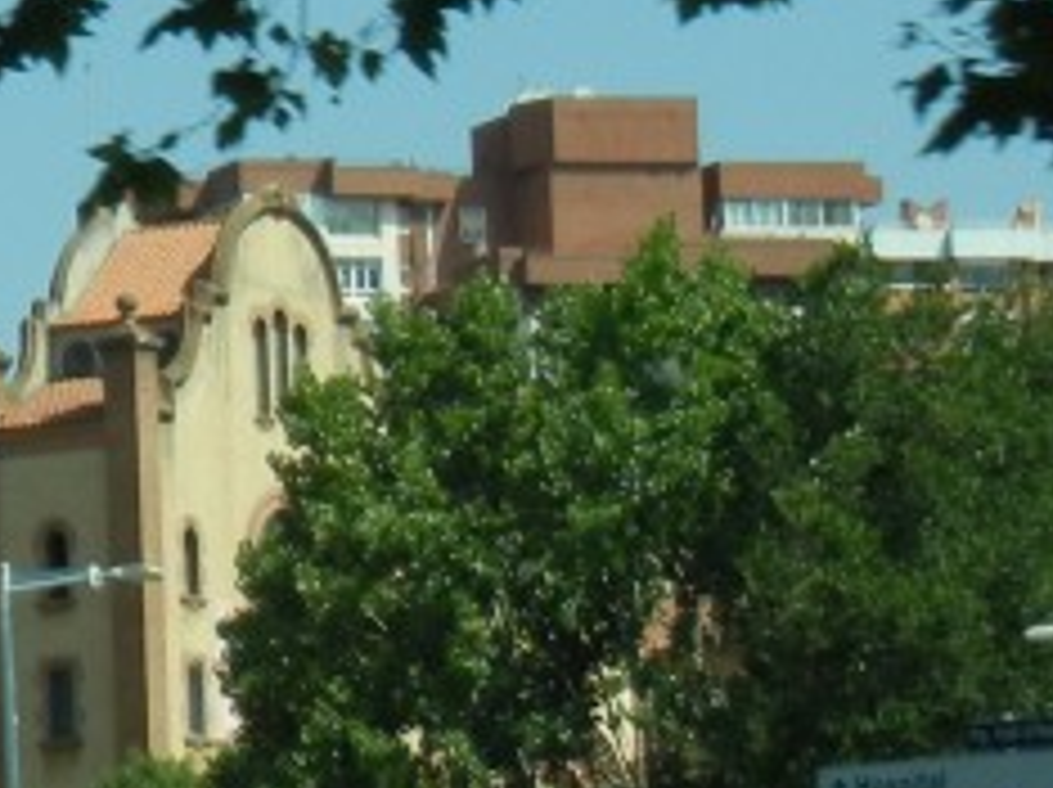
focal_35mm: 228
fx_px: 6929
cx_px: -886
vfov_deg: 6.5
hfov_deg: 8.3
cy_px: 387
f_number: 7.8
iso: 160
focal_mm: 9.3
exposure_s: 1/268
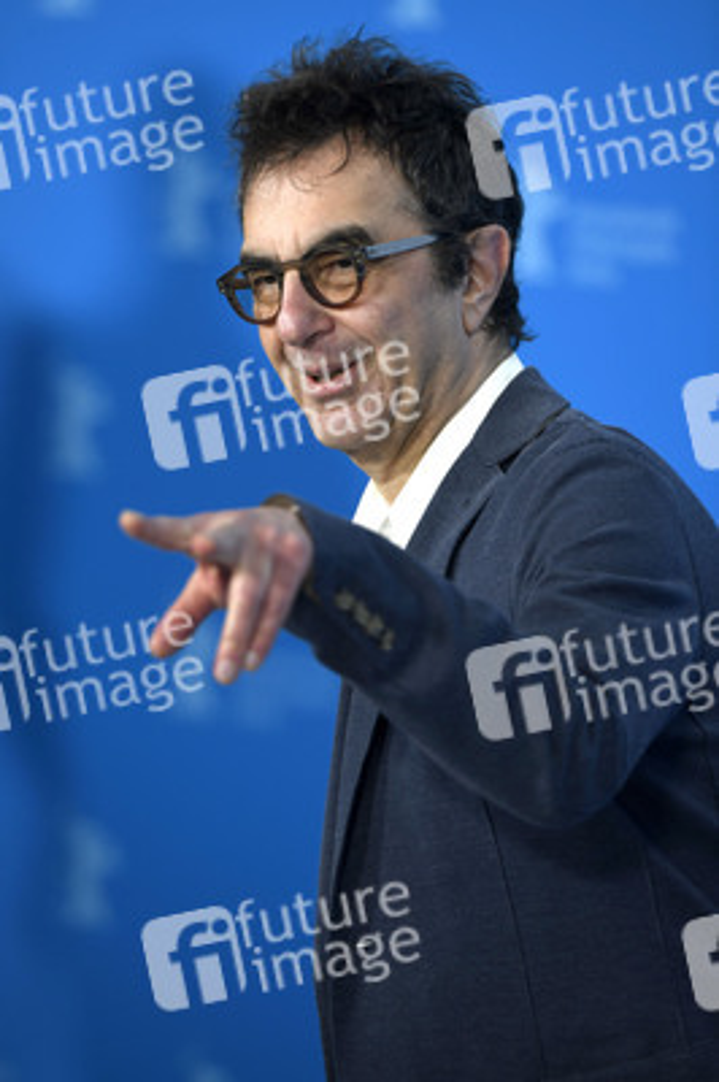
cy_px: 541
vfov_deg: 10.3
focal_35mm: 200
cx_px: 360
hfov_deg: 6.9
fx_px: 6002
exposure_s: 1/400
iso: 640
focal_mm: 200
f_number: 4
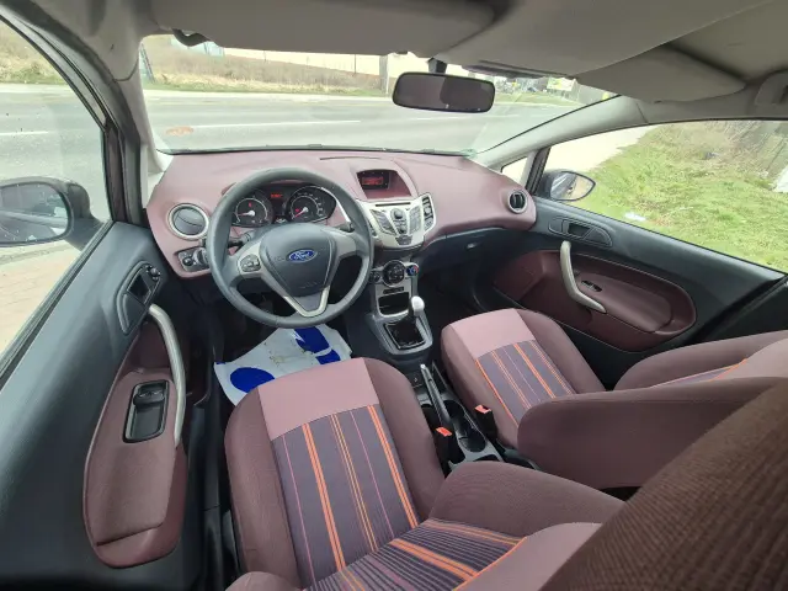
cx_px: 394
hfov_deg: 106.2
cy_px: 296
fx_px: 296
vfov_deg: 89.9
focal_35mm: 13
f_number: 2.2
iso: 50
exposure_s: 1/100
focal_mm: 2.2
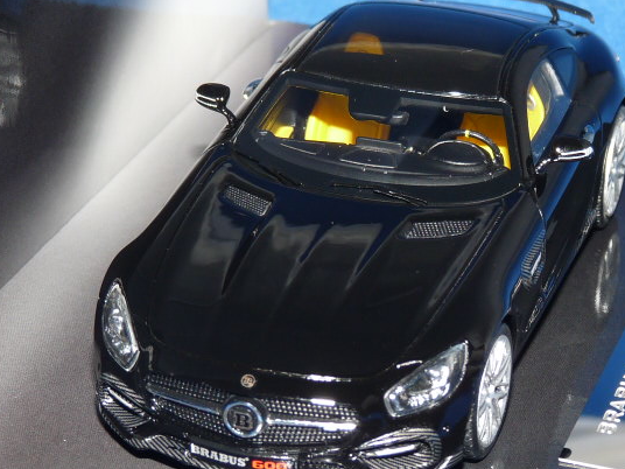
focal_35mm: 148
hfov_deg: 13.3
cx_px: 361
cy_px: 239
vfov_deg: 10.0
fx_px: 2672
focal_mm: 12.4
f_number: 4
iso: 100
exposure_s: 1/40
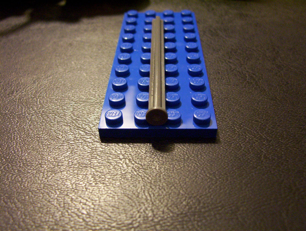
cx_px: 153
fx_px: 381
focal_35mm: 43
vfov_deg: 33.7
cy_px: 116
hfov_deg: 43.8
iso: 200
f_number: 2.73
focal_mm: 5.77
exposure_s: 1/9.56
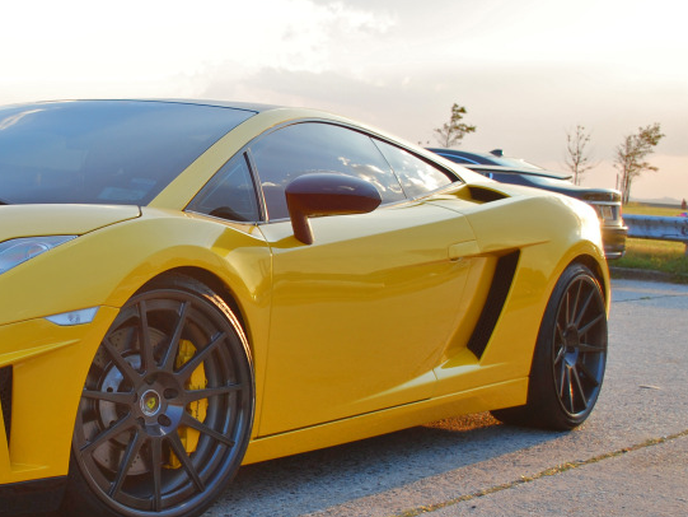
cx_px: 65
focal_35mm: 71
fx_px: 1411
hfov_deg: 26.5
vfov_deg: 20.7
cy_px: 235
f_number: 5
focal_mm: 26
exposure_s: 1/100
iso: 100
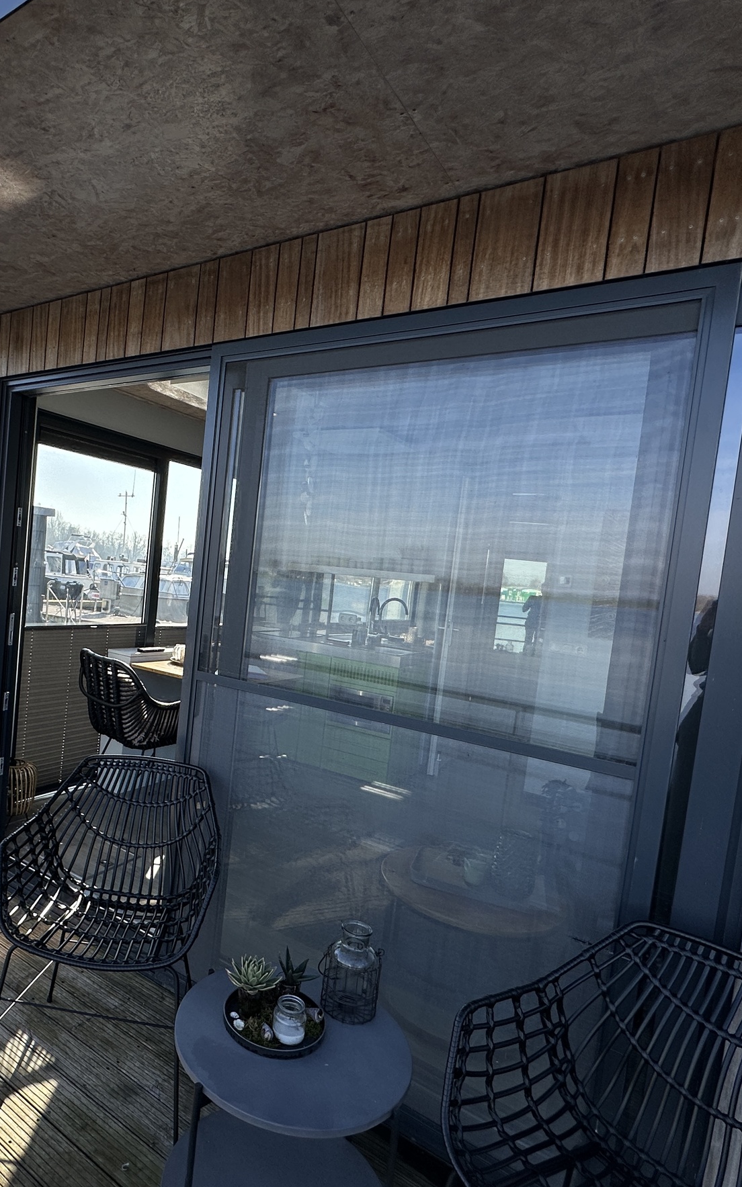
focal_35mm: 21
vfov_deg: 82.3
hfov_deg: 55.4
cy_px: 611
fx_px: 680
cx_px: 216
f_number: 2.2
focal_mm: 2.22
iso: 40
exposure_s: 1/1171
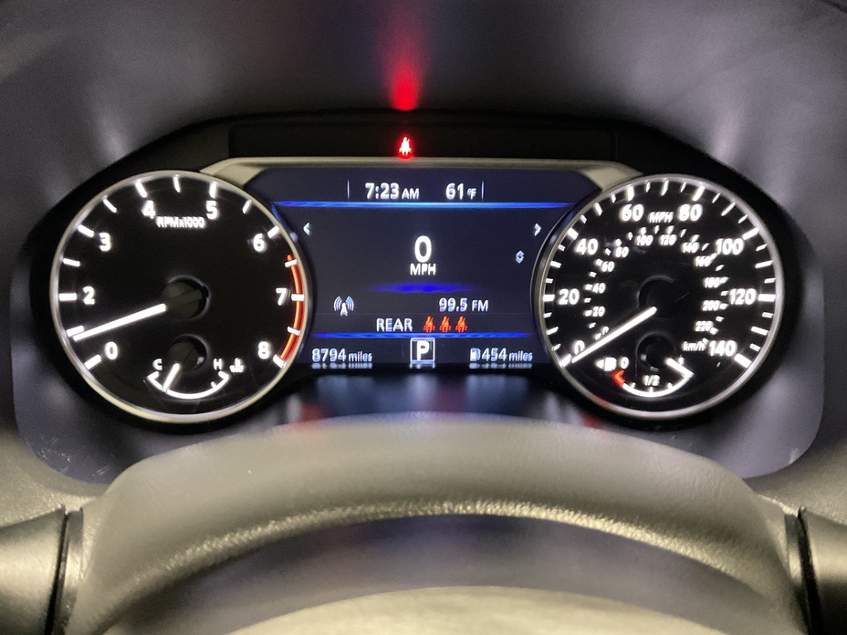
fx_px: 734
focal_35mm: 30
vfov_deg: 46.8
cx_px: 430
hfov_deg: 60.0
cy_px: 325
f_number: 1.8
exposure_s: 1/30
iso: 500
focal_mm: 3
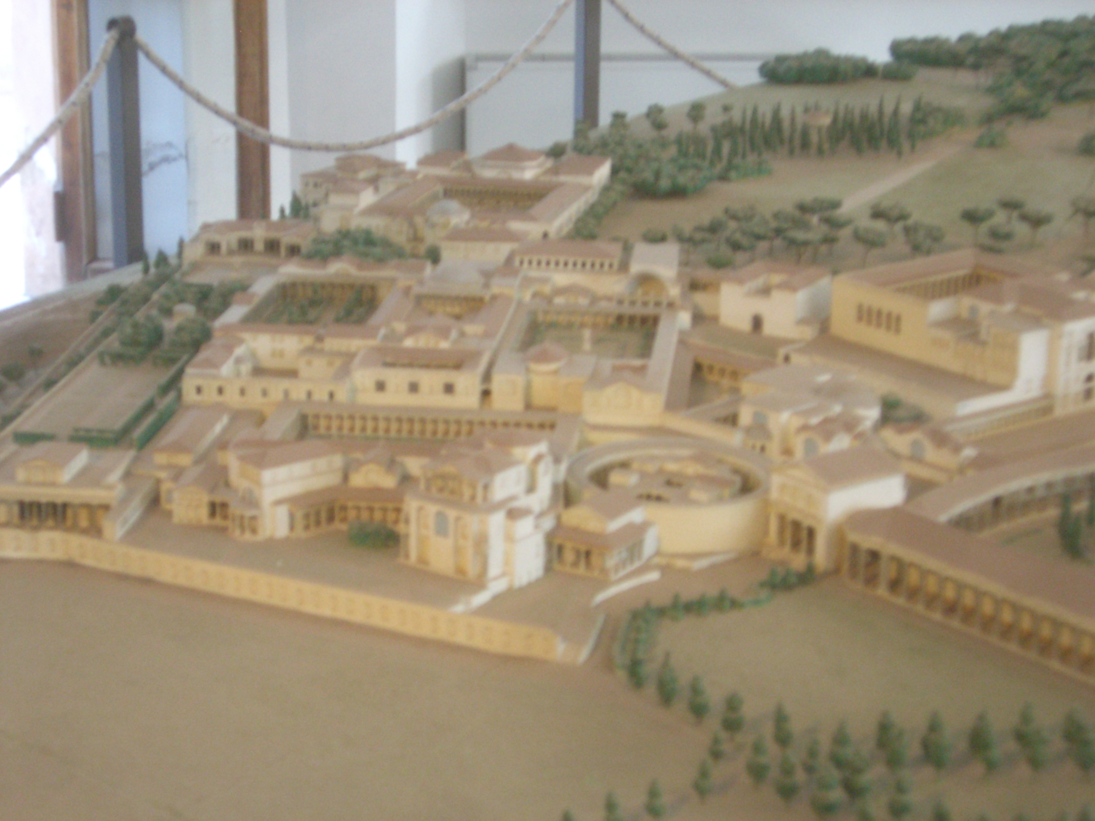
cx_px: 548
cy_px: 410
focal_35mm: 79
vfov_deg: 18.7
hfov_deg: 24.7
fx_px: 2499
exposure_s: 1/50
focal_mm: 12.8
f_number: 4.1
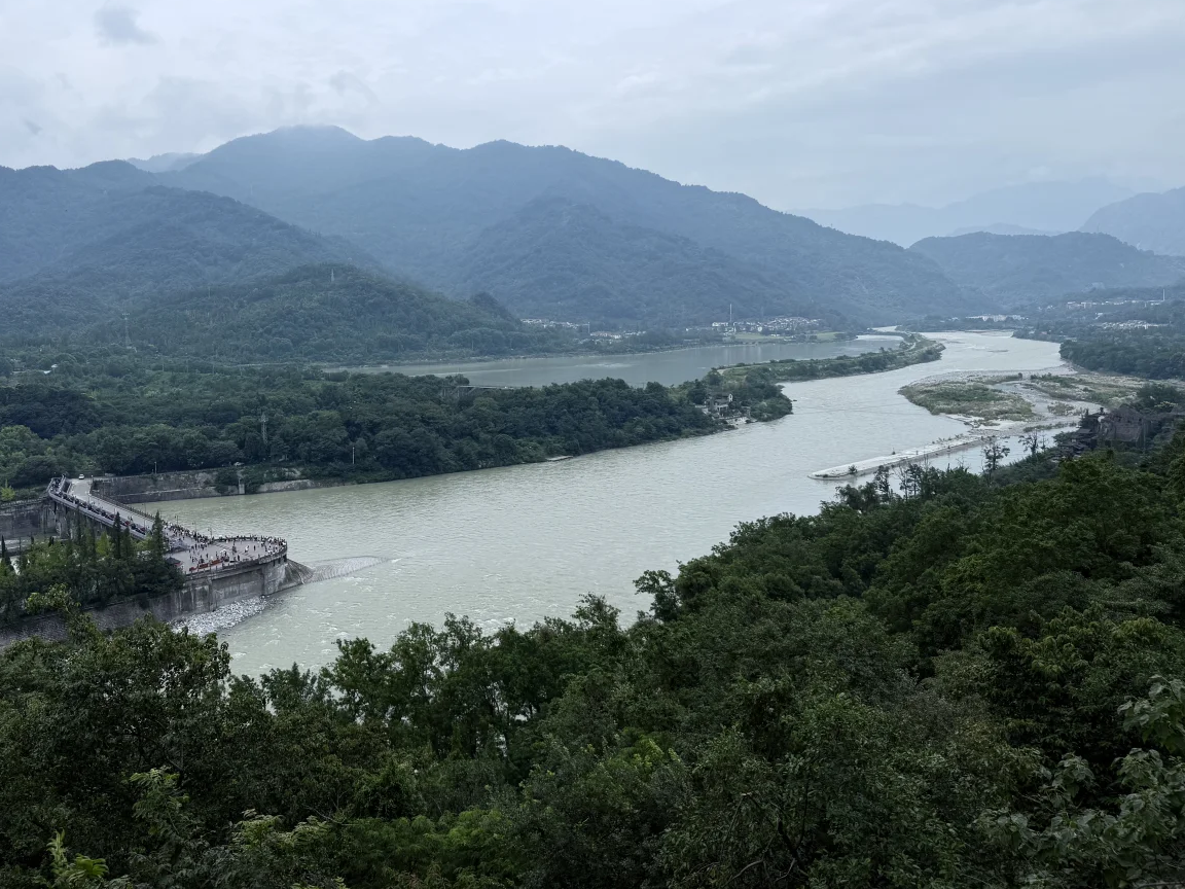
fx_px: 1027
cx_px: 455
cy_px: 392
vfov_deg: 46.7
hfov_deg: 59.3
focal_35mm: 30
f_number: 1.78
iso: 80
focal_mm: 6.76
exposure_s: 1/8130
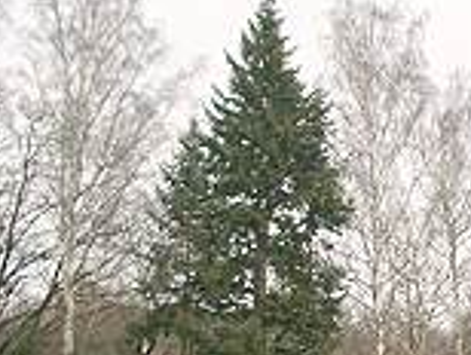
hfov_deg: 13.8
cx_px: 651
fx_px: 1853
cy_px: 508
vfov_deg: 10.6
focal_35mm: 136
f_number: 2.6
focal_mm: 5.8
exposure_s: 1/320
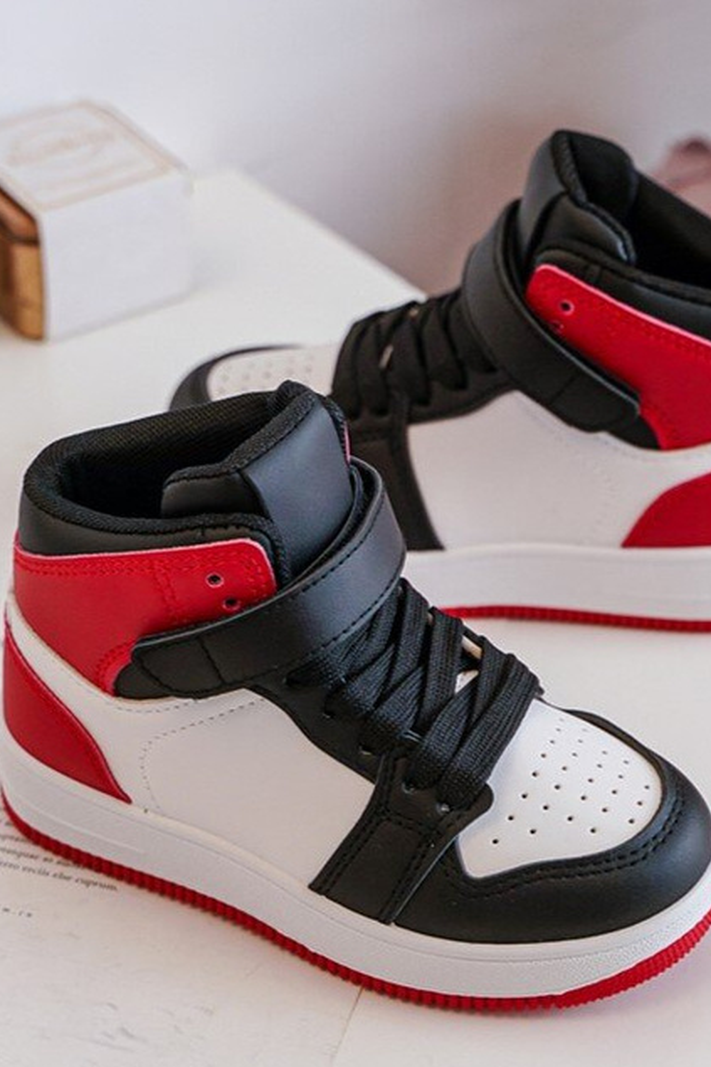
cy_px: 551
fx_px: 1541
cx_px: 408
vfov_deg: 38.2
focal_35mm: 52
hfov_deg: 25.9
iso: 500
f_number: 4
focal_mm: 44
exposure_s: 1/100
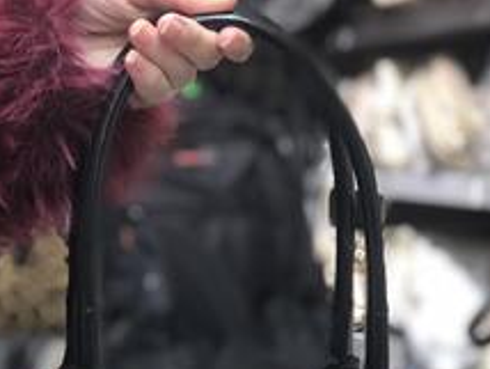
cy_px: 434
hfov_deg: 17.9
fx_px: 1559
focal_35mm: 110
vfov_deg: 13.2
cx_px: 222
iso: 64
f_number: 2.8
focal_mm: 6.6
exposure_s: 1/33
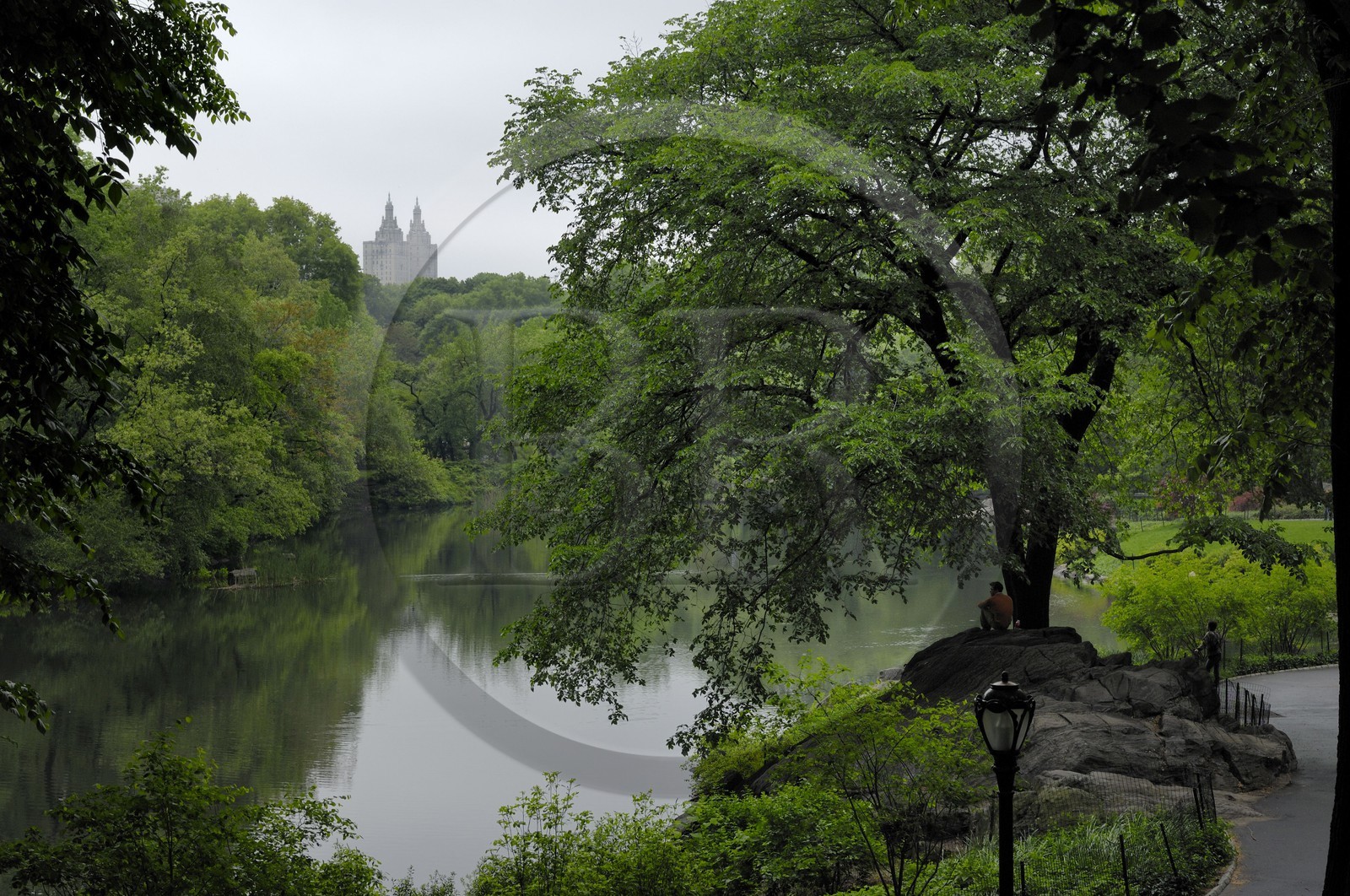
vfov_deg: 21.5
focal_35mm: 63
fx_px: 2359
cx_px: 675
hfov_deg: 31.9
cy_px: 448
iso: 100
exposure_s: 1/80
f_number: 8.5
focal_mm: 42
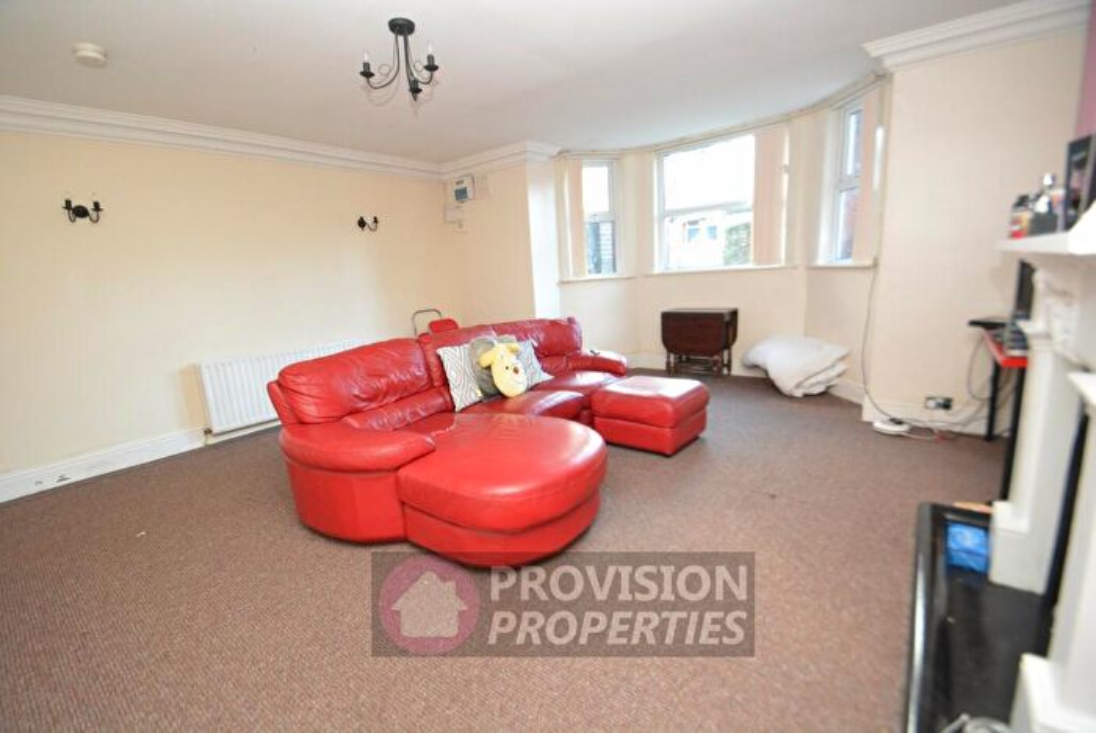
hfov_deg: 100.3
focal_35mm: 15
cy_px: 366
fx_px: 457
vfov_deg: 77.4
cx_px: 548
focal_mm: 10
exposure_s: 1/60
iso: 1800
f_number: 4
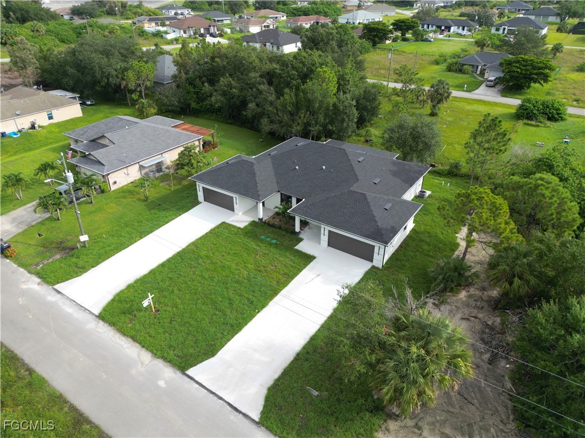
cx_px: 292
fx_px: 406
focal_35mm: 24
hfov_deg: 71.6
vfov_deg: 56.8
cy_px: 219
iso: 150
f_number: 1.7
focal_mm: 6.72
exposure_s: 1/1500
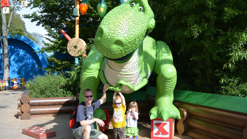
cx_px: 125
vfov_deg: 37.7
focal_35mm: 31
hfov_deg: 62.6
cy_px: 79
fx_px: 203
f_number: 3.5
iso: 100
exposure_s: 1/800
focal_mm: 11
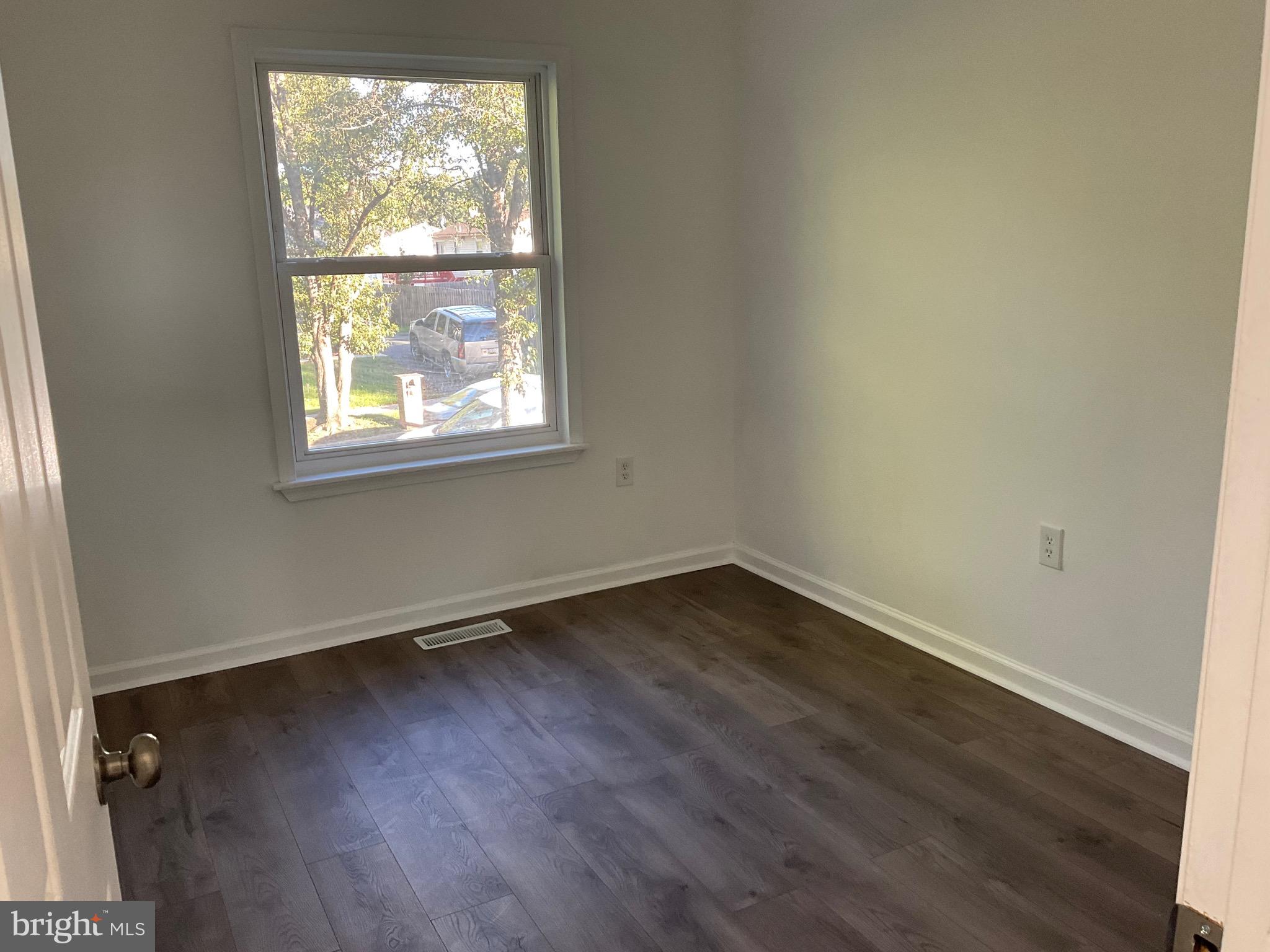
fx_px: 1064
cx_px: 635
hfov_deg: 61.7
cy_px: 476
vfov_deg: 48.2
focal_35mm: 29
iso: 64
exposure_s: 1/60
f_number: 1.8
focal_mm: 3
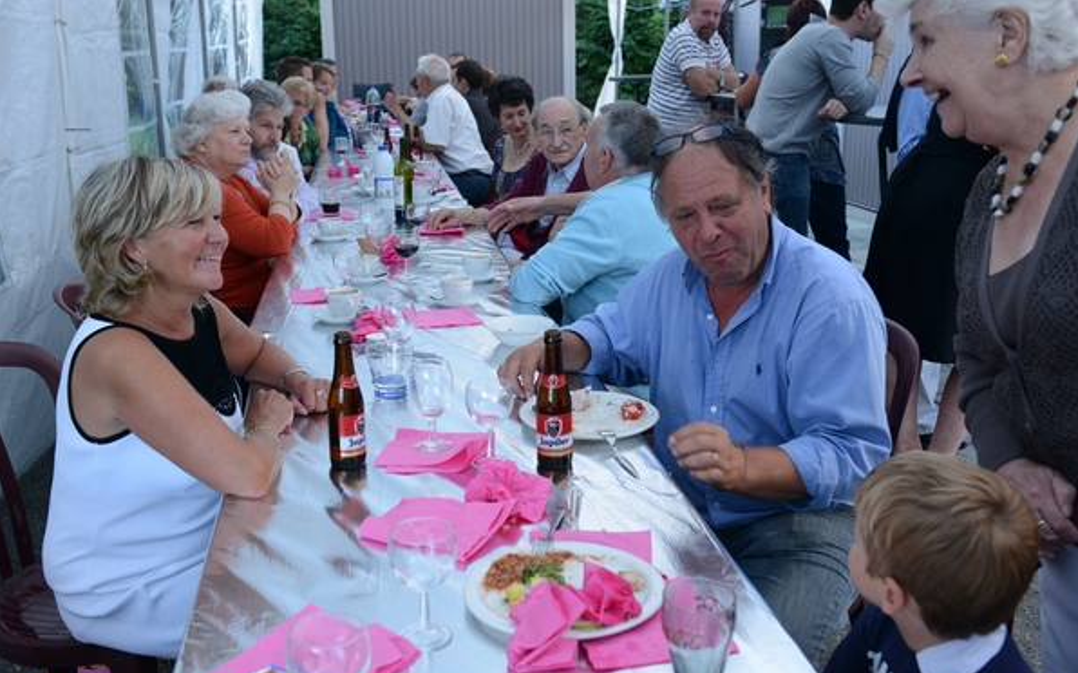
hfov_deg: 50.4
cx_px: 539
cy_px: 331
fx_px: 1145
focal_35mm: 39
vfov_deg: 32.7
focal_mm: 38
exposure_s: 1/125
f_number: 5.6
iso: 1250
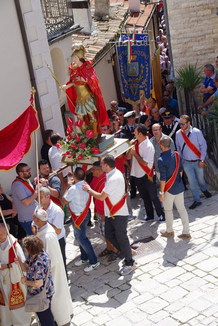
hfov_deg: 15.2
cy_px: 163
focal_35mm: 90
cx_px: 109
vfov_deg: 22.6
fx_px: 817
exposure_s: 1/320
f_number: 8
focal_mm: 60
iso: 400
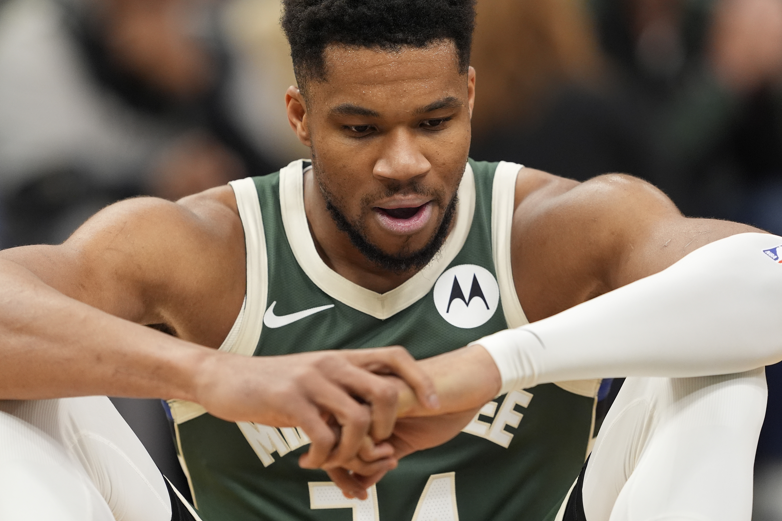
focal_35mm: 511
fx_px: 11099
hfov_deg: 4.0
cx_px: 356
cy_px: 210
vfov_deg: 2.7
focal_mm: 400
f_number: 3.2
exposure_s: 1/1250
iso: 3200
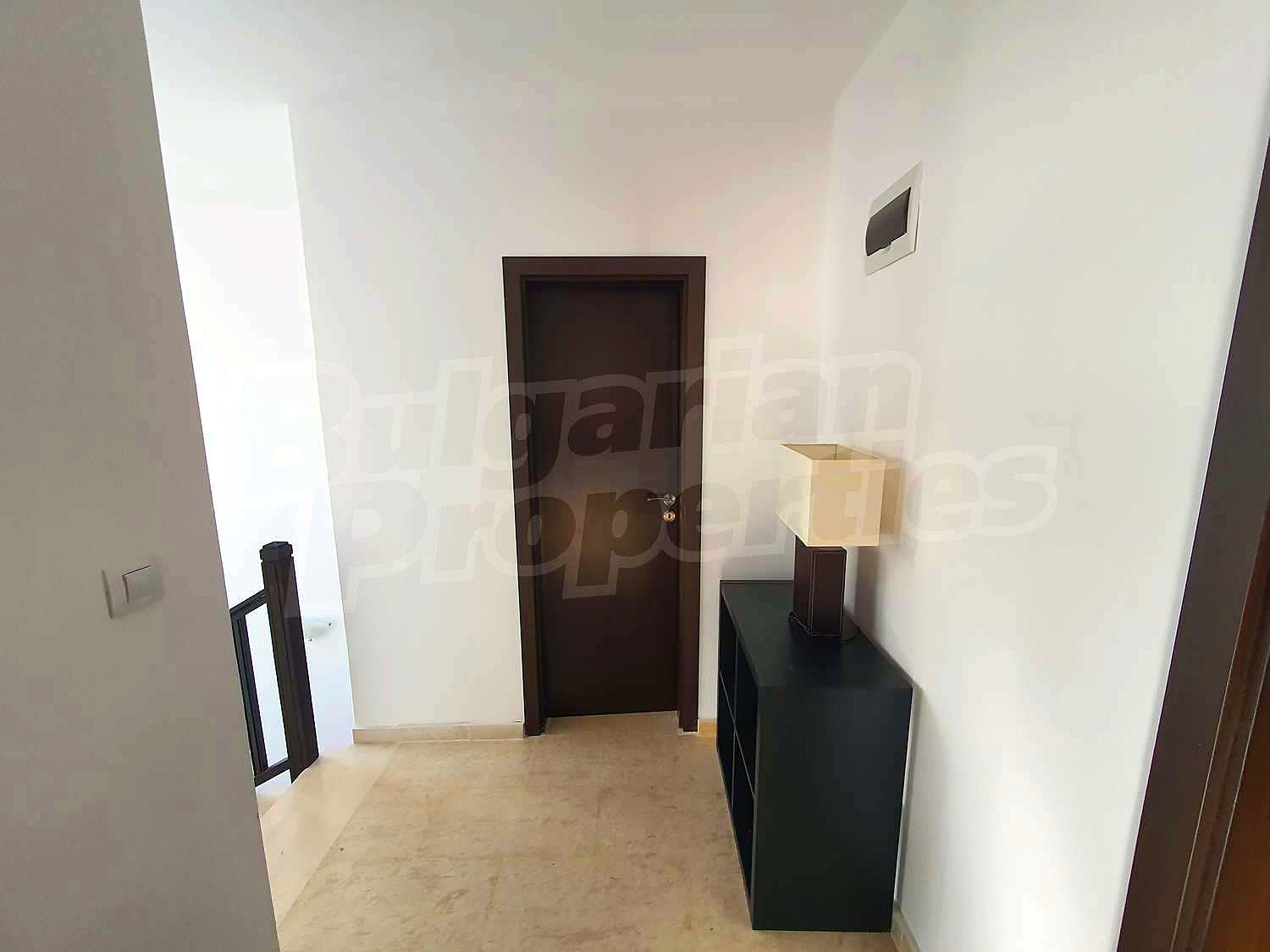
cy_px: 476
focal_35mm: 13
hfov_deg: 106.2
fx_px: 477
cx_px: 635
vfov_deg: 89.9
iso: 100
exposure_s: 1/60
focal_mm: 1.8
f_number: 2.2
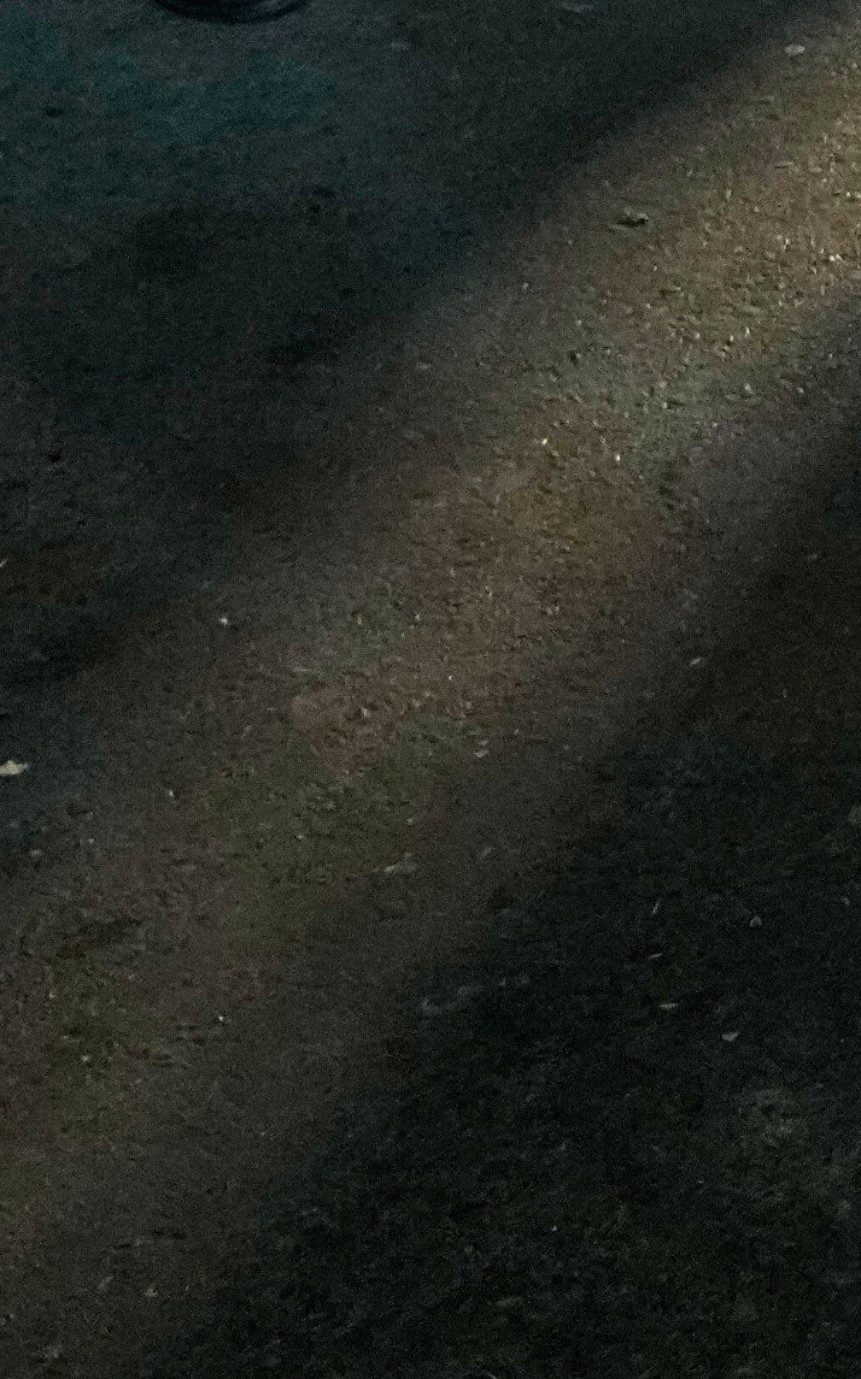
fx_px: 4919
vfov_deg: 15.1
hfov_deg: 8.9
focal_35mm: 131
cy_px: -497
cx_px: 2211
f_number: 4
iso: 4000
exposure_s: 1/125
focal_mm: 24
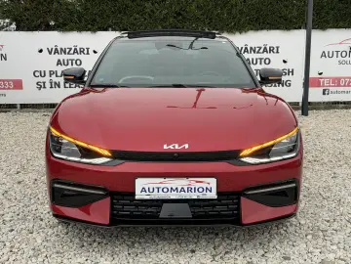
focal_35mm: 48
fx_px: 487
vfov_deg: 30.3
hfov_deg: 39.7
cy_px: 132
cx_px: 176
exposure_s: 1/239
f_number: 1.78
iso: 64
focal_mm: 6.76
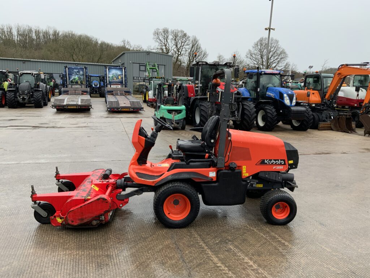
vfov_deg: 48.2
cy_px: 139
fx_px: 310
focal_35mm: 29
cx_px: 185
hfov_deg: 61.7
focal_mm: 3
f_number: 1.8
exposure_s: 1/122
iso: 40
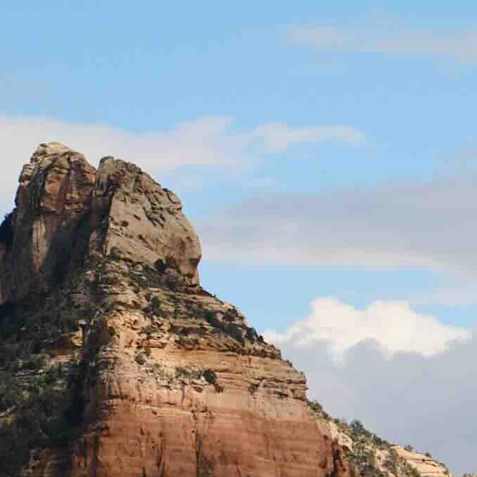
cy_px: 267
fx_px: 5924
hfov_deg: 4.5
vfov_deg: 4.6
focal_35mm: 380
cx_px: 1139
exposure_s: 1/3000
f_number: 5
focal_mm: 33
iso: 320
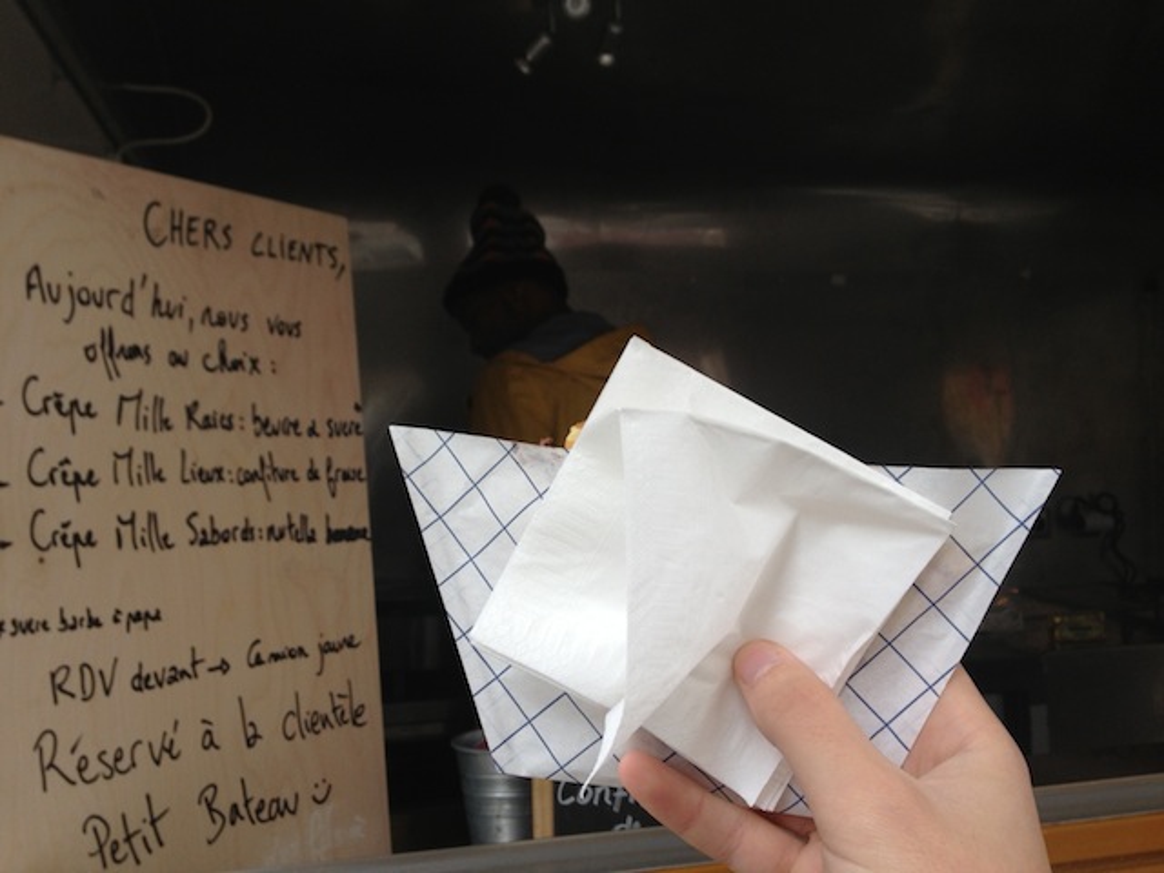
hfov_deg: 52.6
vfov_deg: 40.7
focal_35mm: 35
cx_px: 582
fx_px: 1177
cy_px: 436
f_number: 2.4
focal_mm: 4.28
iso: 50
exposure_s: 1/192
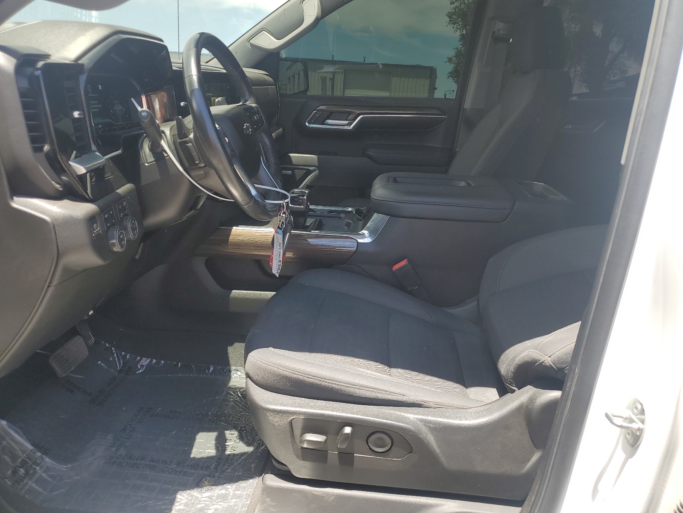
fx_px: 513
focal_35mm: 26
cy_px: 256
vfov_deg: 53.1
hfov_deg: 67.3
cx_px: 342
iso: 50
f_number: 1.5
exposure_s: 1/625
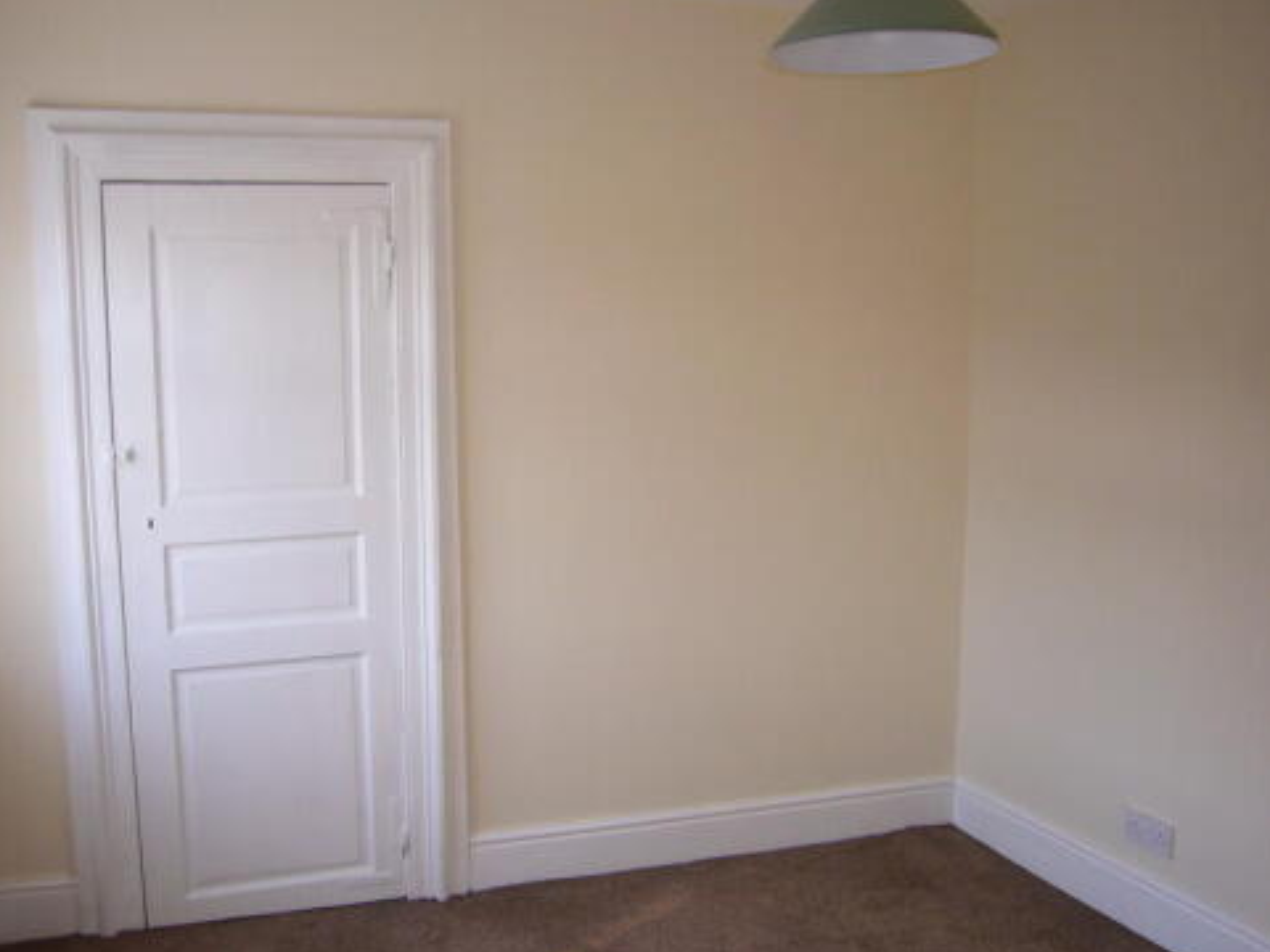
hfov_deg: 53.6
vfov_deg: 41.7
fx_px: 1247
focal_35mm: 34
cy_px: 528
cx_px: 512
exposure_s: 1/100
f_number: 2.8
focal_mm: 4.6
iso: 80
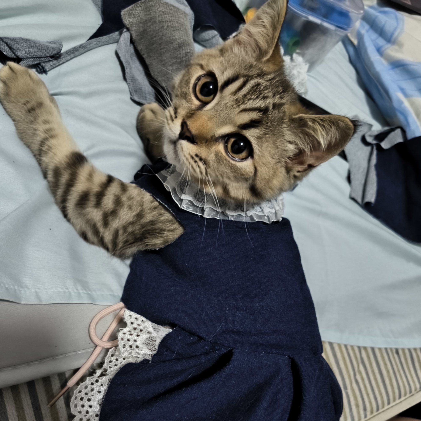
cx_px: 217
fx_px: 385
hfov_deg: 57.3
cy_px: 281
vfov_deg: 56.1
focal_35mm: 28
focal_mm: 5.35
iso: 1600
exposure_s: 1/20
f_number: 1.7
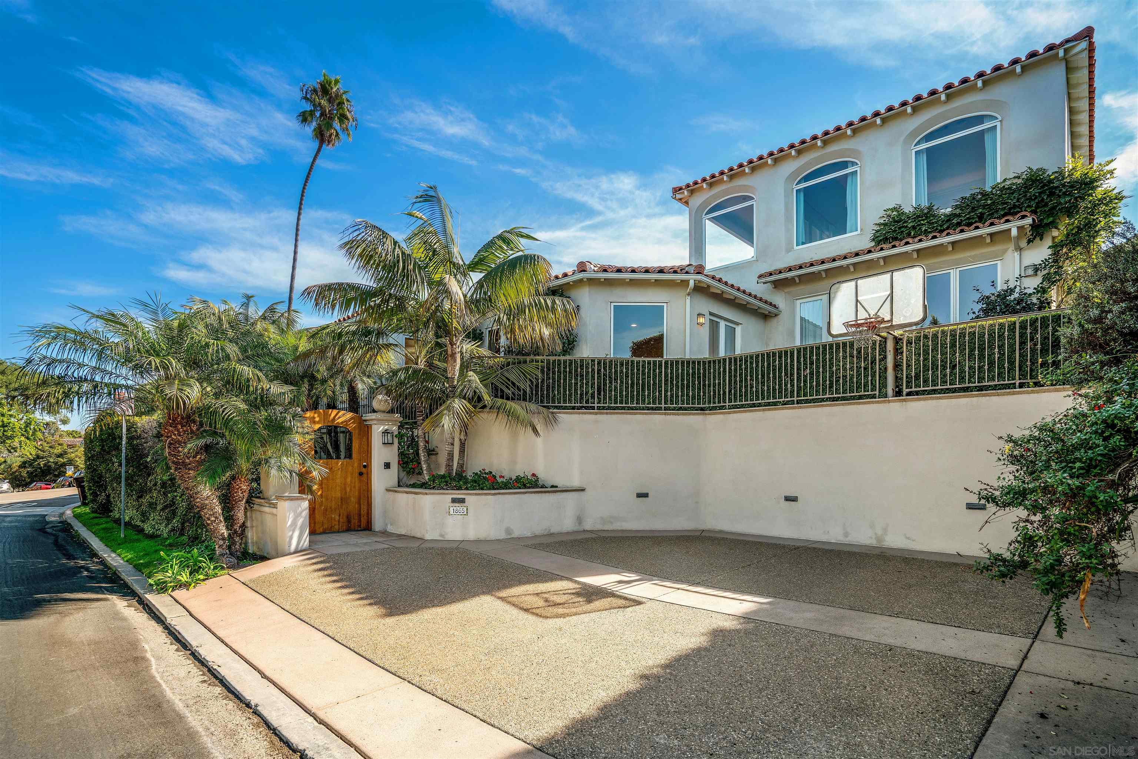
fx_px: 506
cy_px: 380
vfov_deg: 73.8
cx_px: 569
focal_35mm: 16
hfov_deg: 96.7
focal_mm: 16
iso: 125
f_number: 7.1
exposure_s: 1/125
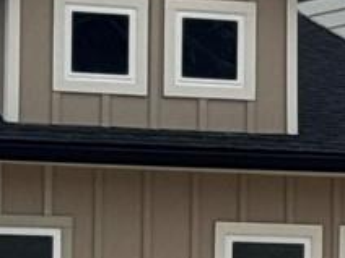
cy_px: 282
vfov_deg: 4.1
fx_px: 3608
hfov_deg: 5.4
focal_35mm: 362
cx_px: 456
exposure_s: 1/1094
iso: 64
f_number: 1.78
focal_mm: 6.76
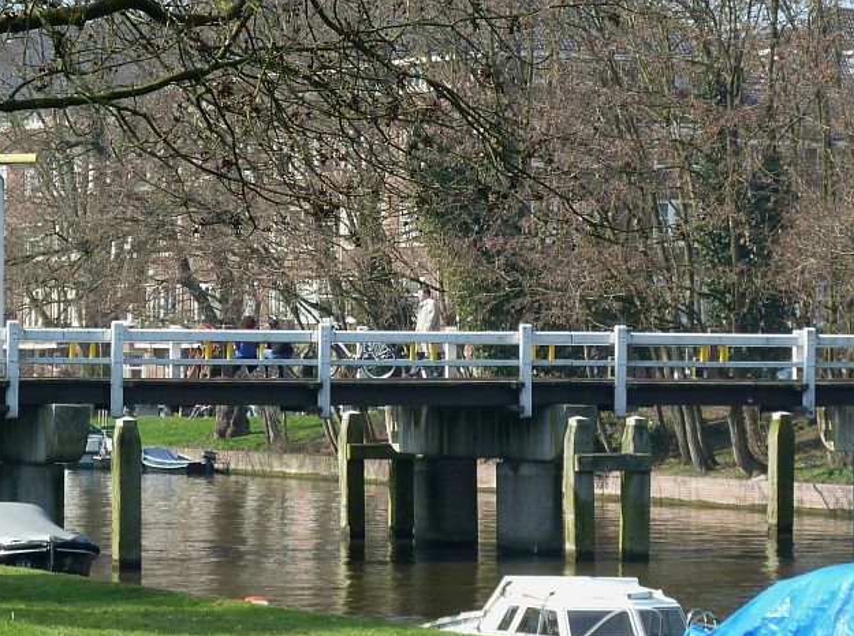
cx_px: 538
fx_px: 4481
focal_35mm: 182
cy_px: 233
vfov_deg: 8.1
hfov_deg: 10.9
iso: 80
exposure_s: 1/160
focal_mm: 18.2
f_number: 4.4
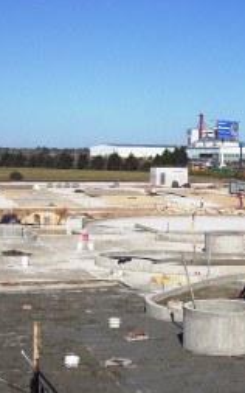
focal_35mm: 73
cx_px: 192
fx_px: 780
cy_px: 235
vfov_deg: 28.2
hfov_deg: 17.7
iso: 100
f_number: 3.84
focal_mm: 5.26
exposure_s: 1/3195
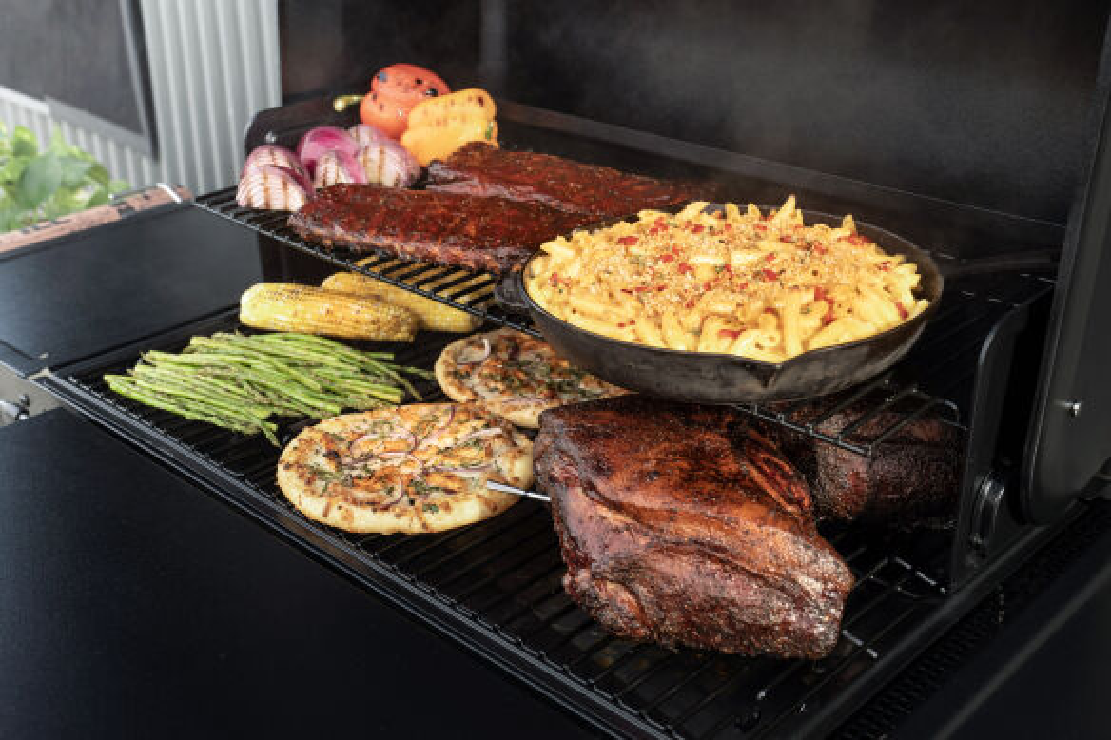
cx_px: 556
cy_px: 370
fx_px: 1234
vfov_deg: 33.4
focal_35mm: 40
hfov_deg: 48.5
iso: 64
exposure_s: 1/160
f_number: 5.6
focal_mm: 40
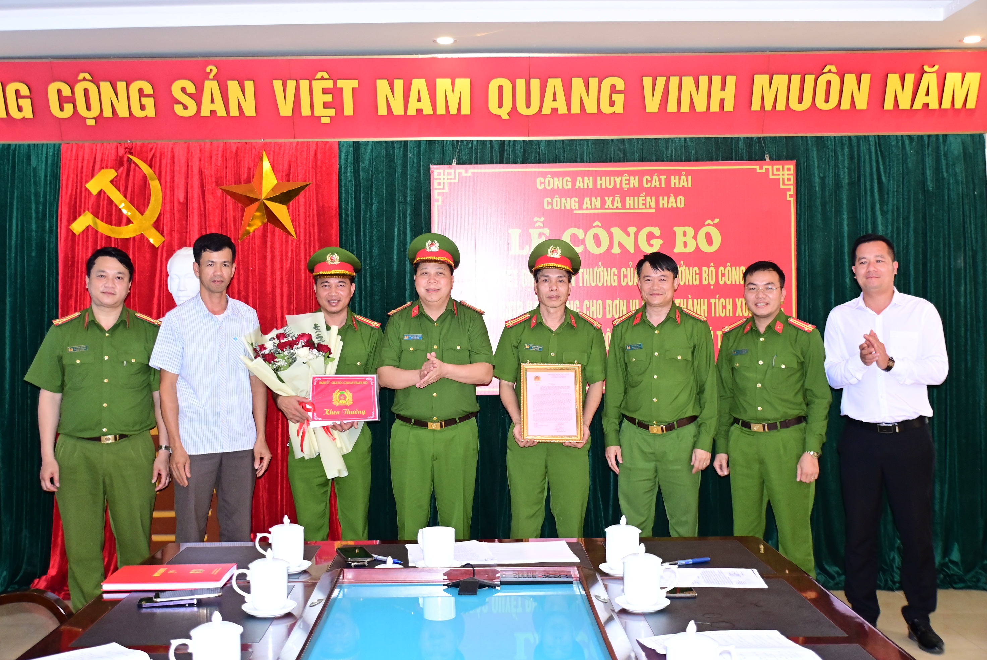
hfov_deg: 43.6
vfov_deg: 29.9
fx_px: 1235
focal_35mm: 45
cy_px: 330
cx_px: 494
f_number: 4
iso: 1600
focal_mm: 30
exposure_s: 1/200
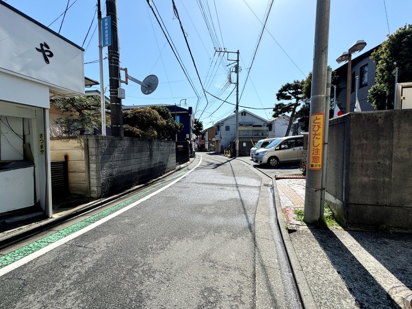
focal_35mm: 14
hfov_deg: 102.1
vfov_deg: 85.7
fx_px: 167
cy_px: 154
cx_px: 206
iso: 50
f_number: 2.2
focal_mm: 2.22
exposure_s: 1/2083
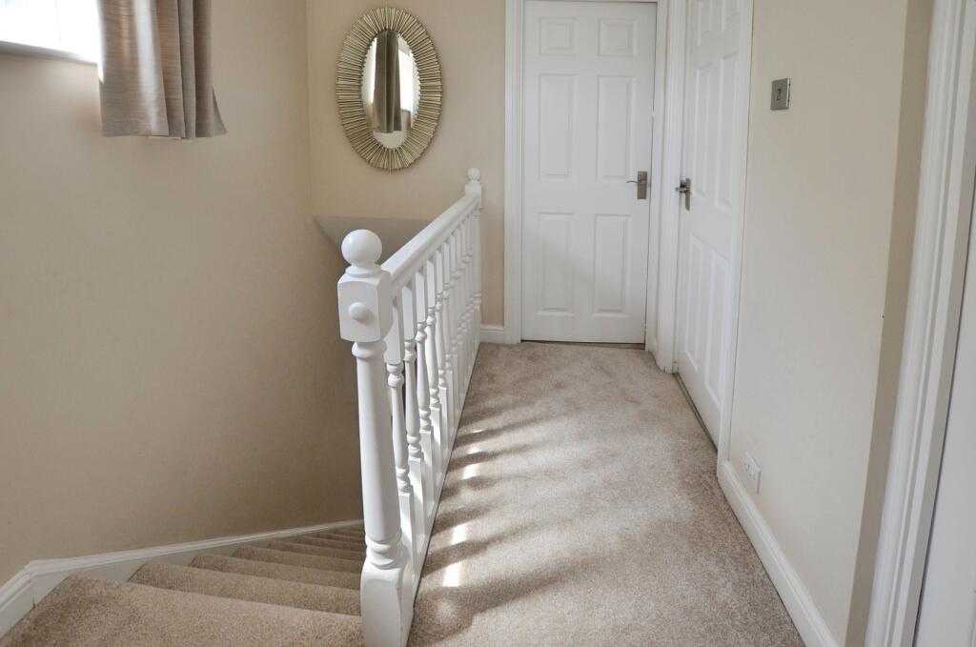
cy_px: 324
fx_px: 406
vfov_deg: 77.1
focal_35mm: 15
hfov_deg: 100.5
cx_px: 488
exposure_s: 1/125
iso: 400
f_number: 5.6
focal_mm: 10
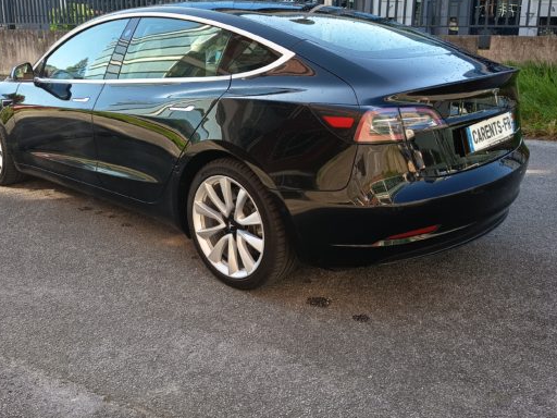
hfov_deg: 51.3
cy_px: 163
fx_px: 579
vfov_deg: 39.5
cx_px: 250
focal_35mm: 36
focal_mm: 5.27
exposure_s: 1/100
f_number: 1.7
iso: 74
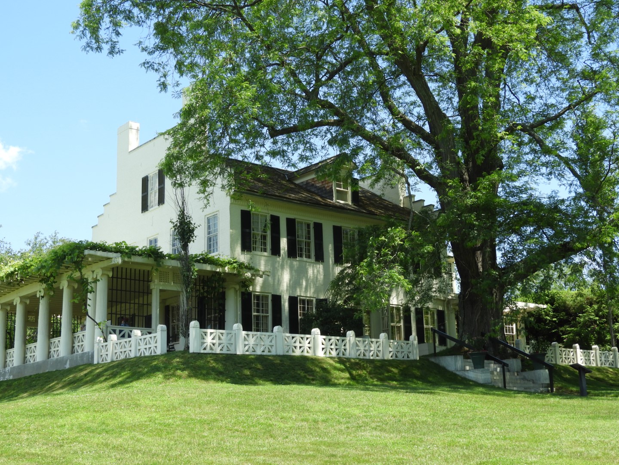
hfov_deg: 38.2
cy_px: 232
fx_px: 894
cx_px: 310
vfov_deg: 29.1
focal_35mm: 50
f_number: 4
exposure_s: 1/320
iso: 100
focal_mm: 9
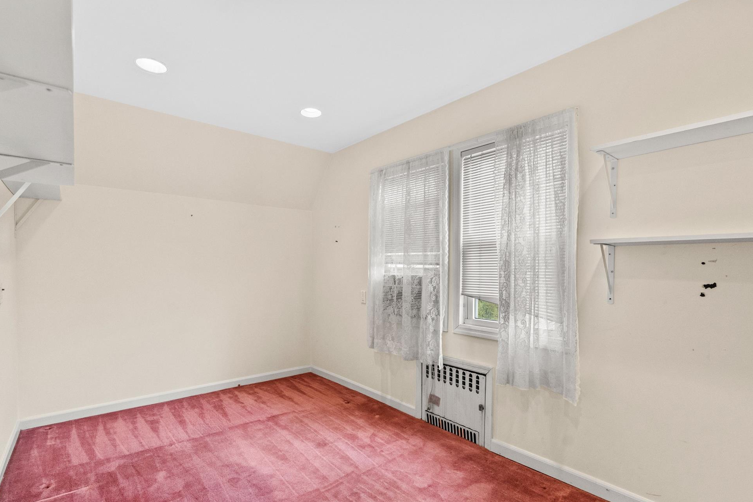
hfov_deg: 93.3
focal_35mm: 17
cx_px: 385
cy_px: 264
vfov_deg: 70.4
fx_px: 356
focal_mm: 16
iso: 1600
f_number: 5.6
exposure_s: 1/13
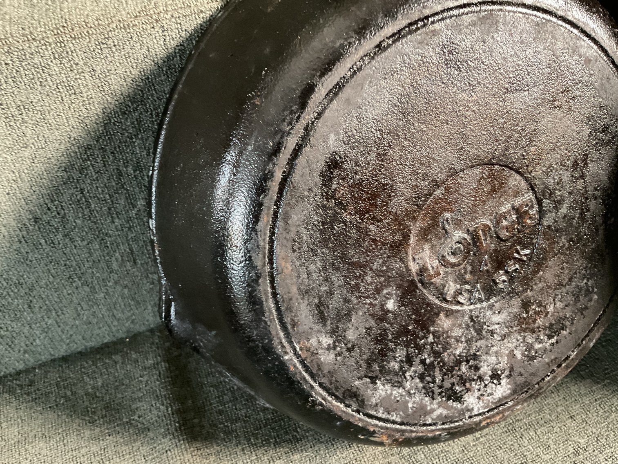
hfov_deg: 61.7
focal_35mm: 29
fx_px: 518
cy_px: 232
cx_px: 309
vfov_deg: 48.2
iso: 320
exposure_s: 1/30
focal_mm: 3
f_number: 1.8
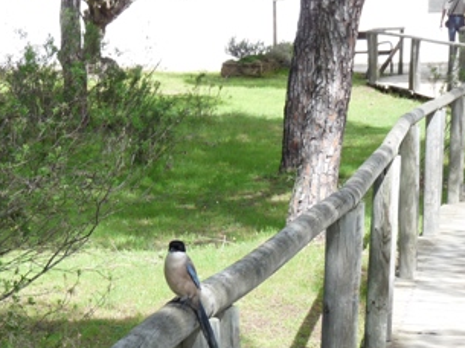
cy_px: 307
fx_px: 1664
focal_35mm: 124
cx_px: 41
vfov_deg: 11.9
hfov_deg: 15.7
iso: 100
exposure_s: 1/200
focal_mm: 10.4
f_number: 4
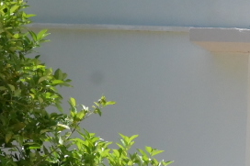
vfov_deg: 8.4
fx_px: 1096
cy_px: 296
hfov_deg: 11.2
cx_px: 573
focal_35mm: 158
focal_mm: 26.5
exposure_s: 1/8000
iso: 4500
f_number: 8
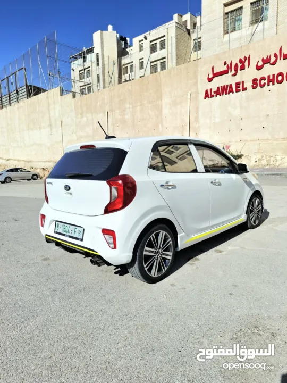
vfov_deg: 73.9
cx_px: 144
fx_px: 254
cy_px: 192
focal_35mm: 23
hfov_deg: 58.9
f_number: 1.8
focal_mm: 5.54
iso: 50
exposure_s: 1/5000
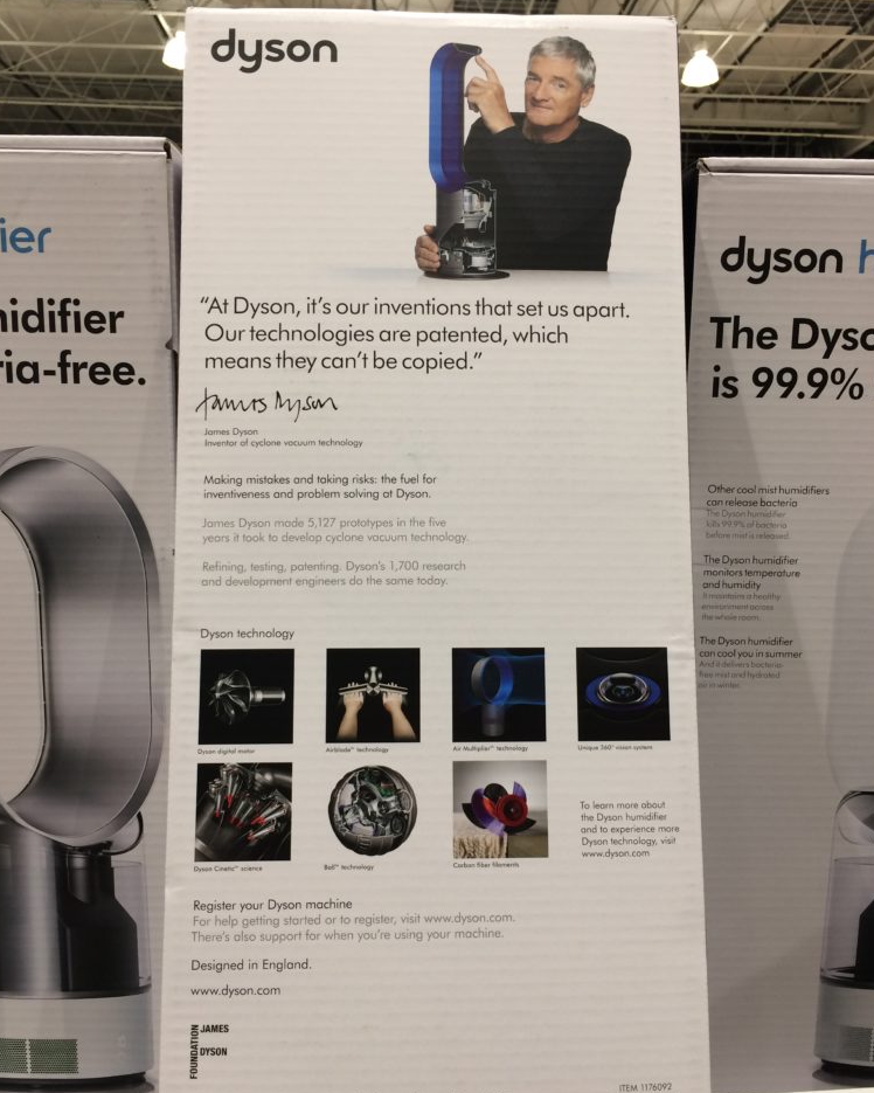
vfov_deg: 57.2
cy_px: 555
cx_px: 438
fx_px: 1002
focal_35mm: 31
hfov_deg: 47.1
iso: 50
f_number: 2.2
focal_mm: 4.15
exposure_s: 1/30
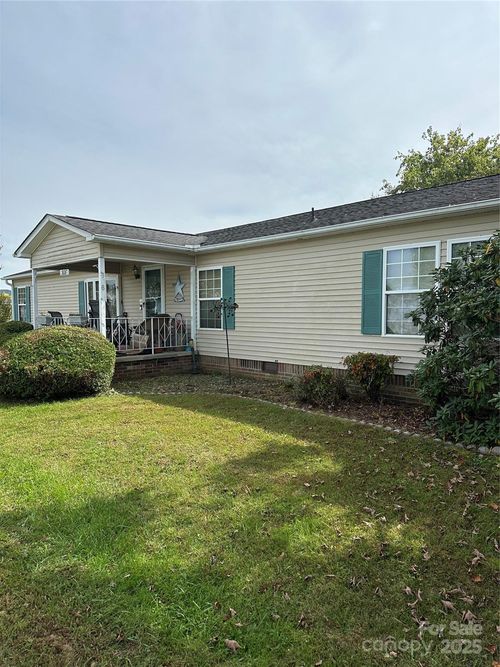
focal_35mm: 24
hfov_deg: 56.8
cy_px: 334
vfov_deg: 71.6
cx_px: 250
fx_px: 462
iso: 80
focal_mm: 6.86
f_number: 1.78
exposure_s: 1/5263
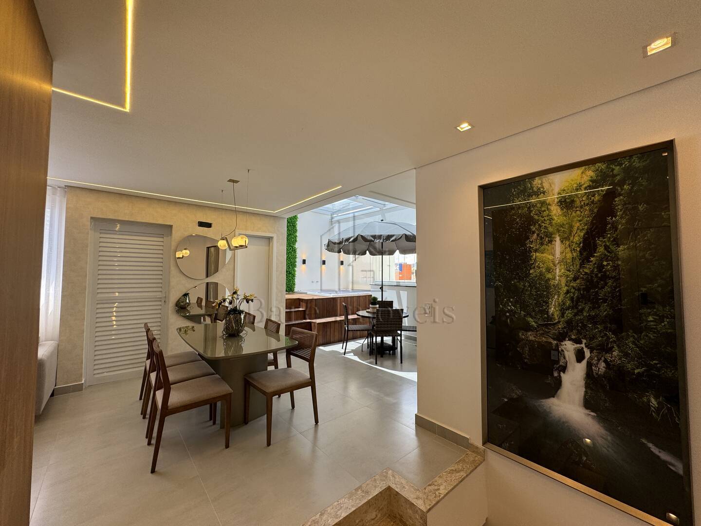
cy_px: 263
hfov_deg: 102.1
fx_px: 284
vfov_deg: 85.7
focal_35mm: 14
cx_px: 350
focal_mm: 2.22
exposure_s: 1/148
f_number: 2.2
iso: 40
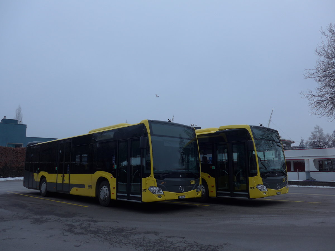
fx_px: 281
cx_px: 168
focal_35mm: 29
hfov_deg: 61.7
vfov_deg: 48.2
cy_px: 126
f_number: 2.8
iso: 80
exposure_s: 1/250
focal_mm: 6
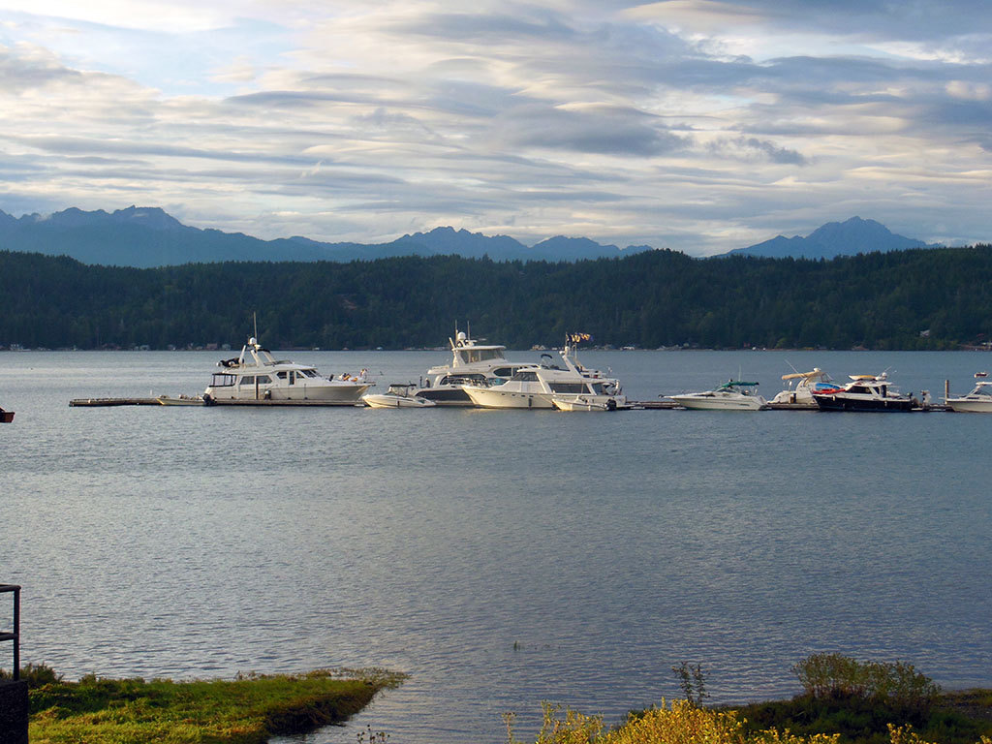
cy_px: 372
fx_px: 2293
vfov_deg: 18.4
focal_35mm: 80
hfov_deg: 24.4
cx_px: 496
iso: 250
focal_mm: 14.3
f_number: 5.4
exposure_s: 1/250
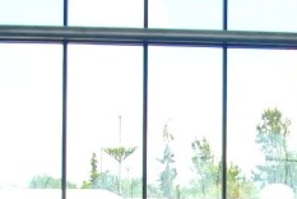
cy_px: 304
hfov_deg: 15.1
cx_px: 300
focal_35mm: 133
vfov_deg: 10.0
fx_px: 1099
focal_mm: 18
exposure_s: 1/200
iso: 100
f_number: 4
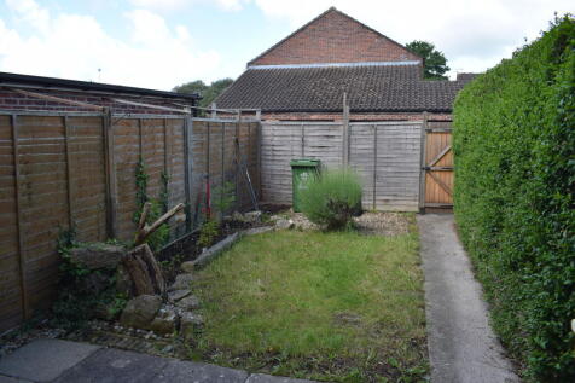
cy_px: 192
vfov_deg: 47.9
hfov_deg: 67.4
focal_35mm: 27
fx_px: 431
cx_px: 288
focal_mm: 18
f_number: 8
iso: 280
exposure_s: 1/250
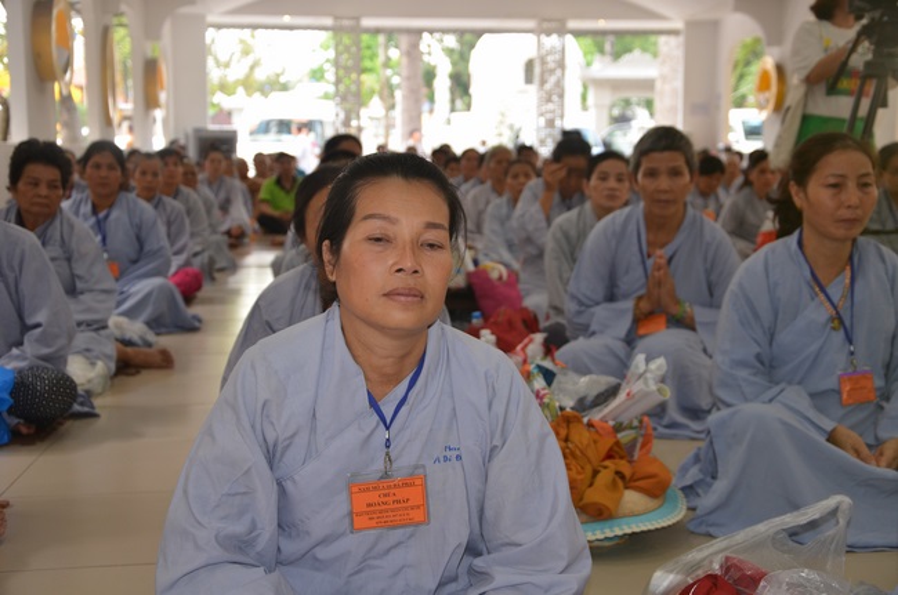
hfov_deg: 38.9
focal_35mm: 51
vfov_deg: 26.4
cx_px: 449
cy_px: 298
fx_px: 1270
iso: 400
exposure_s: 1/60
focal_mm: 34
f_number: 4.2
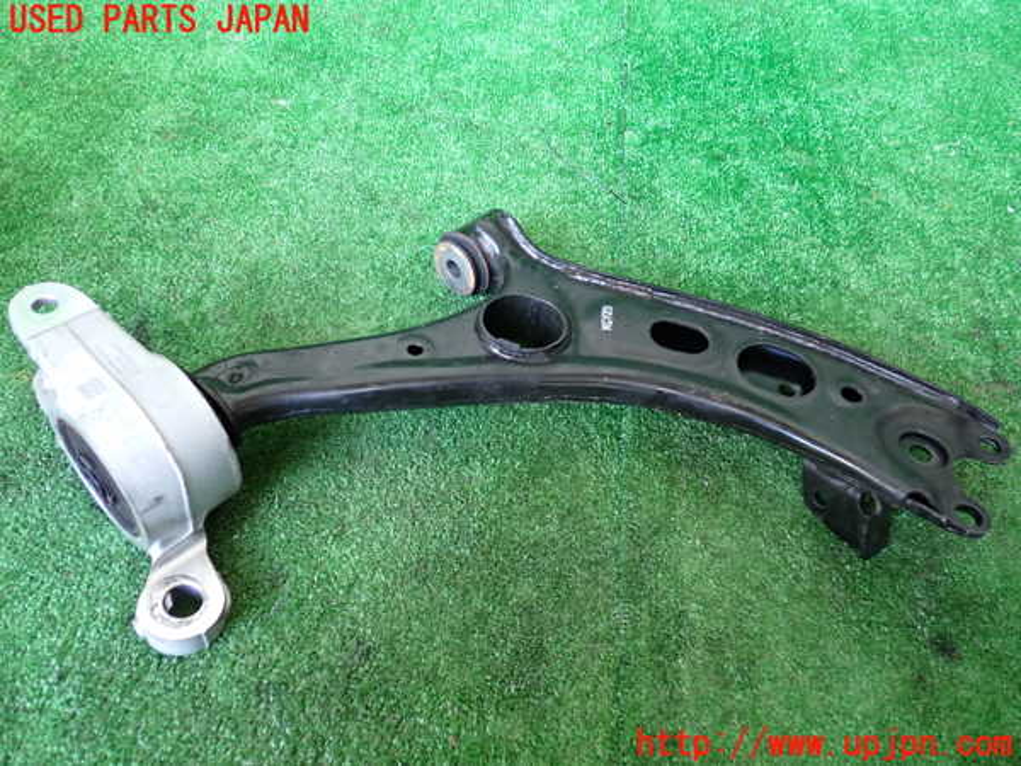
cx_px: 510
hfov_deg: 60.0
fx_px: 885
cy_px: 383
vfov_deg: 46.8
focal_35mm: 30
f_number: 2.3
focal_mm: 5.4
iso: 320
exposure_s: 1/30
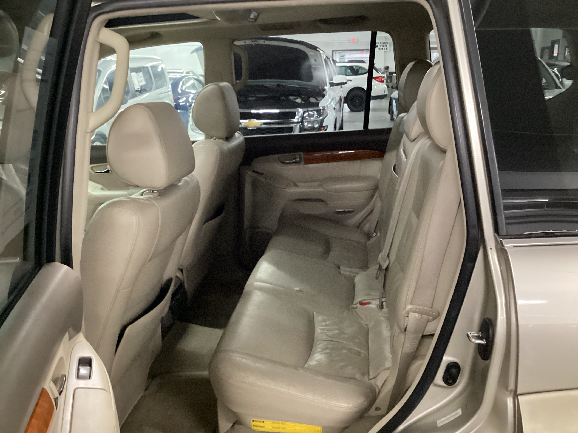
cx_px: 289
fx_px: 518
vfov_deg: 45.4
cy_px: 216
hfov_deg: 58.4
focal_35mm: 31
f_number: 2.4
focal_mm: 3.3
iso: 640
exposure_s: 1/30
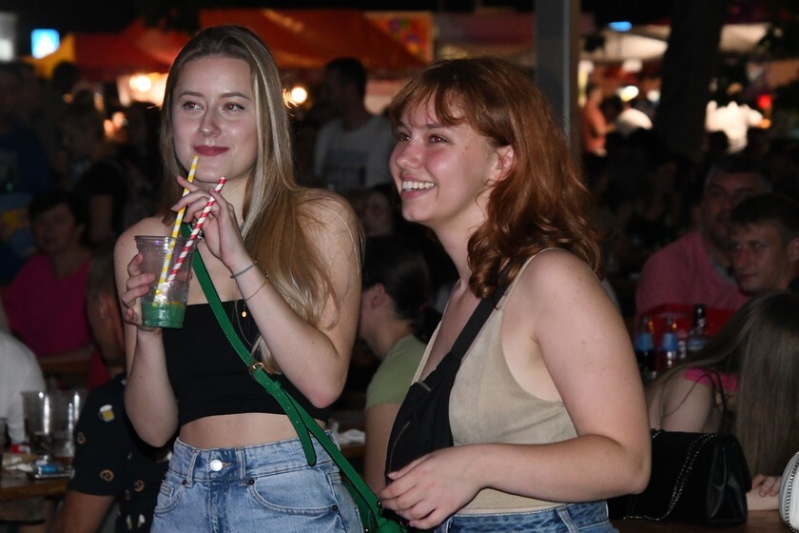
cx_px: 400
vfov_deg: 7.5
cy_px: 266
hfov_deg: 11.2
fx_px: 4061
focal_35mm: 183
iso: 6400
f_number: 8
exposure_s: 1/60
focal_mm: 122
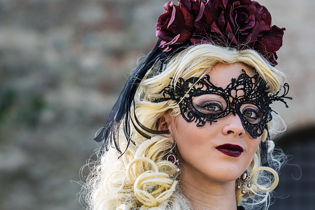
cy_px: 150
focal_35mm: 169
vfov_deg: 8.1
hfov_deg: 12.2
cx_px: 161
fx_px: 1479
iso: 400
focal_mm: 70
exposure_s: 1/800
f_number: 3.2
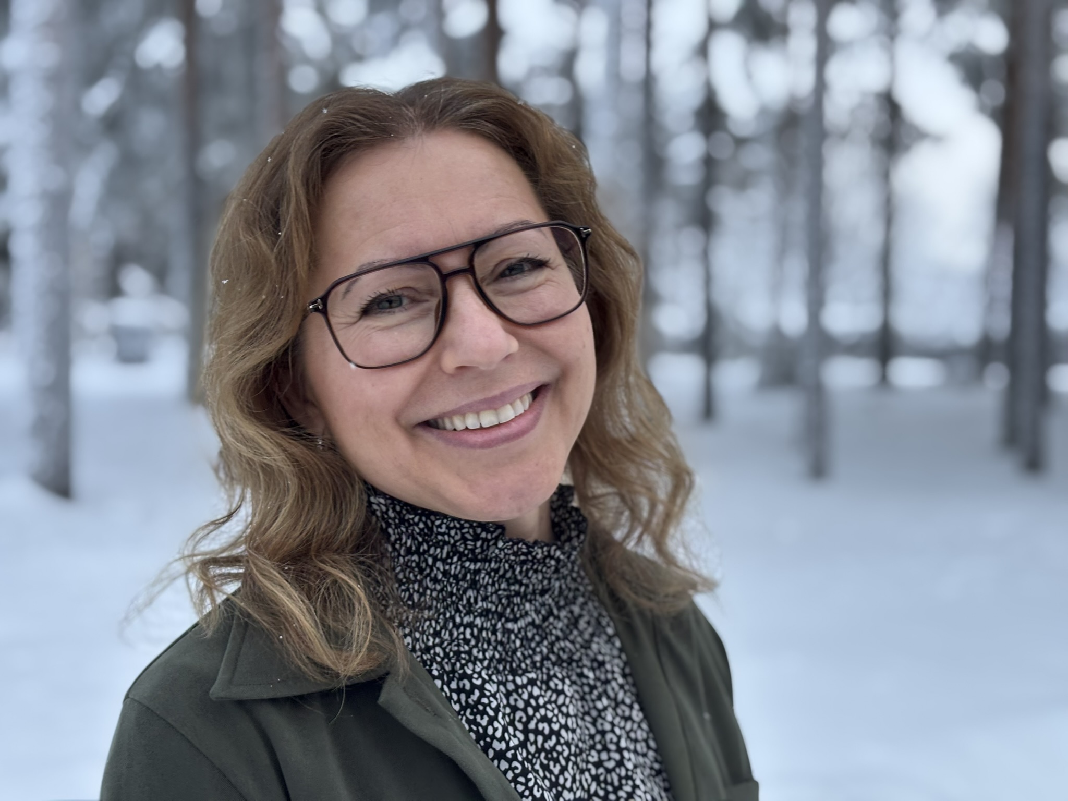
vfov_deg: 28.0
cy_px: 400
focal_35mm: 52
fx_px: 1604
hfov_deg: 36.8
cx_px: 534
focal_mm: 5.96
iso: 32
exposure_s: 1/186
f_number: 1.6
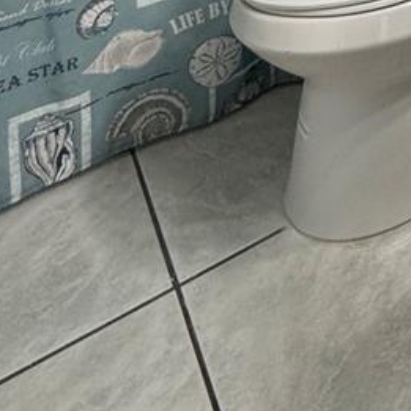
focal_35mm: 57
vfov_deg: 18.7
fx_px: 766
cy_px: -417
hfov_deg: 26.0
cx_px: 524
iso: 200
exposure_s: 1/120
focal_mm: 2.22
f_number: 2.2
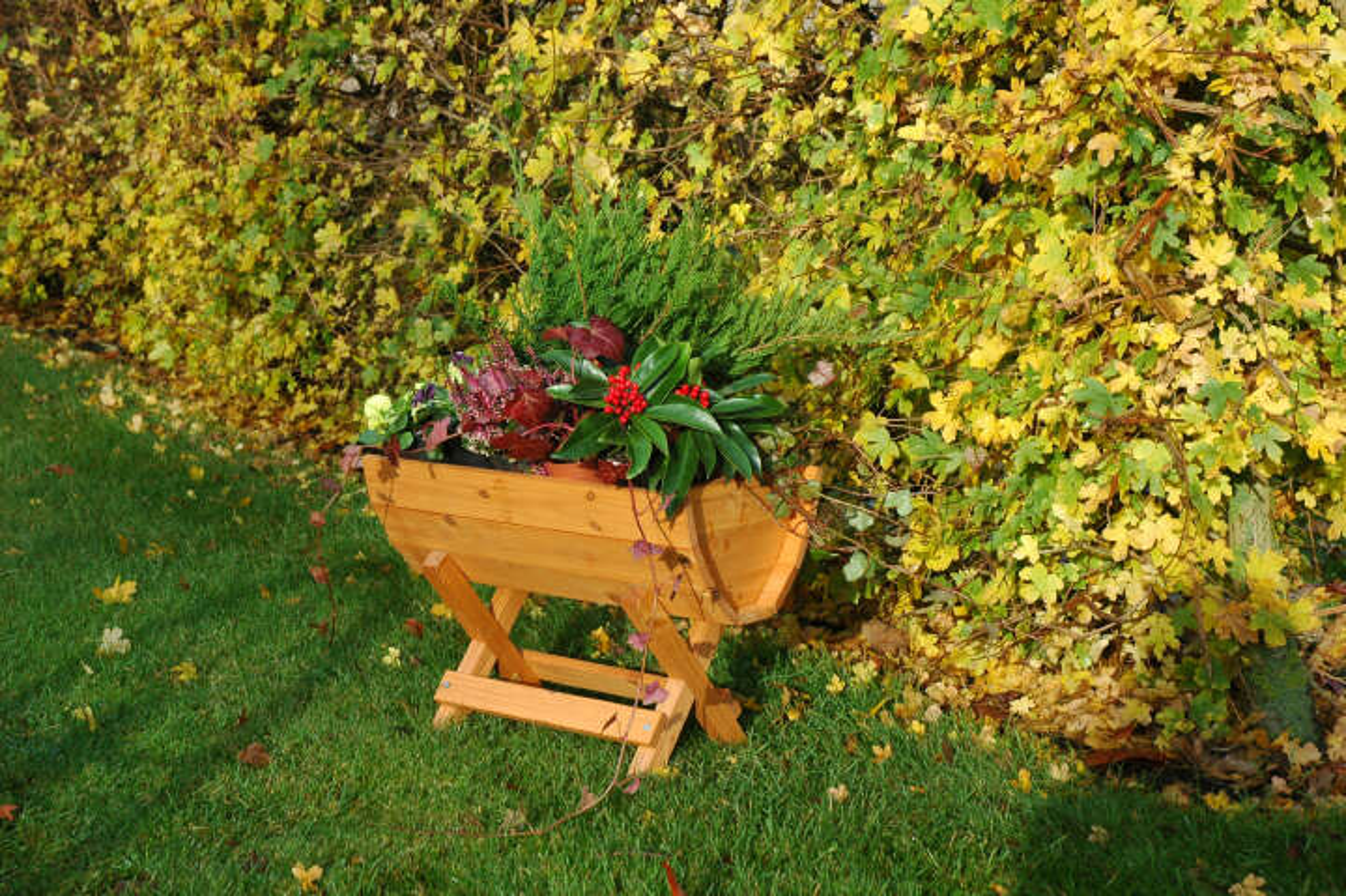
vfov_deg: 20.6
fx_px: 2466
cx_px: 673
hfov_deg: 30.5
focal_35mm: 66
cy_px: 448
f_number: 8
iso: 200
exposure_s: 1/200
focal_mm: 44
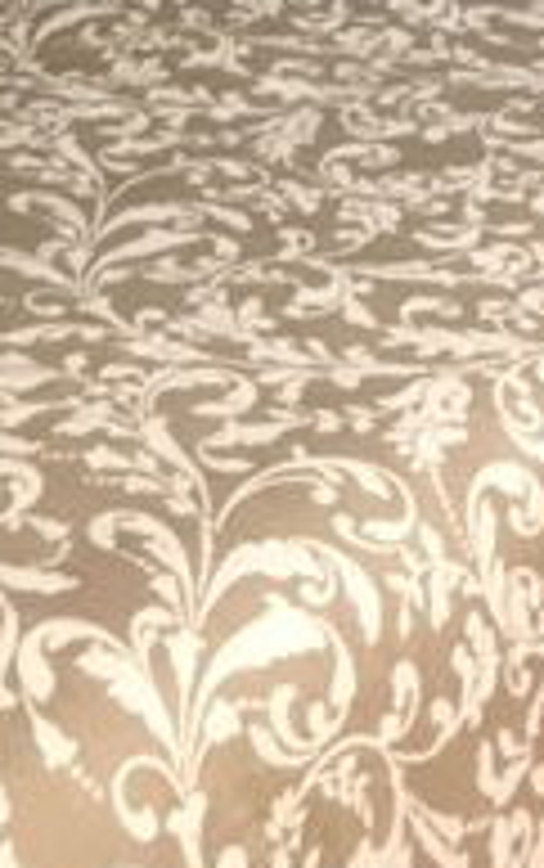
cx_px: 324
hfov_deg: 12.9
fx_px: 2414
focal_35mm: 102
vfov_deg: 18.3
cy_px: -396
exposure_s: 1/17
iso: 250
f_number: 2.2
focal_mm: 4.15
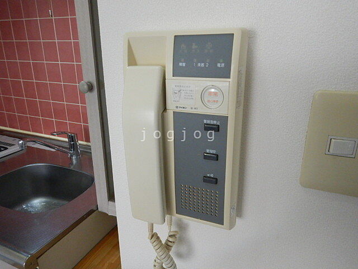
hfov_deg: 71.6
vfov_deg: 56.8
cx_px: 179
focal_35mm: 24
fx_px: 248
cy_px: 134
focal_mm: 4.3
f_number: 2.8
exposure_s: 1/20
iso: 400
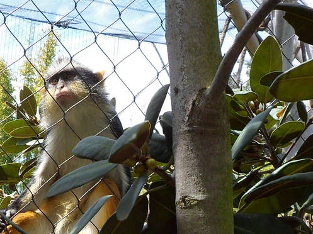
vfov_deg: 16.9
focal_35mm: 87
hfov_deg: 22.1
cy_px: 159
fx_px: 786
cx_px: 45
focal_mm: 4.9
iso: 80
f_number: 3.3
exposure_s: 1/350
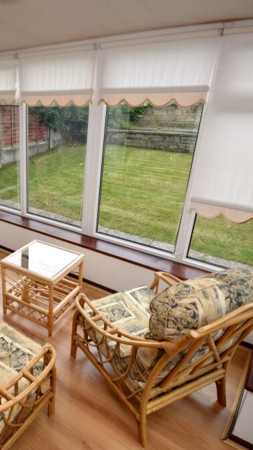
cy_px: 224
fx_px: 286
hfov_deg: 42.8
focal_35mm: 24
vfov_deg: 76.3
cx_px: 15
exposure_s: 1/100
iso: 100
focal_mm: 10
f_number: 5
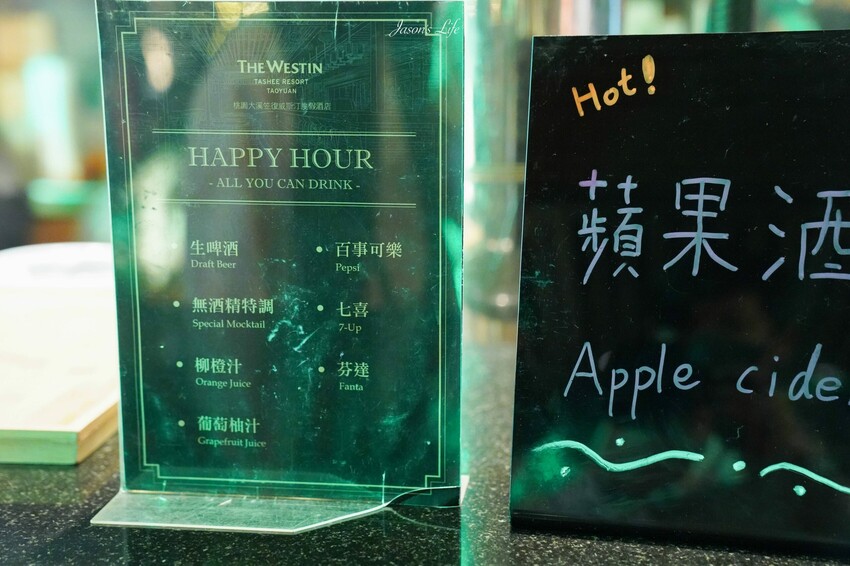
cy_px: 283
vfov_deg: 26.0
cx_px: 425
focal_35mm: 52
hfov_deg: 38.2
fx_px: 1227
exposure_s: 1/20
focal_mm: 52
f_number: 2.8
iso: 12800
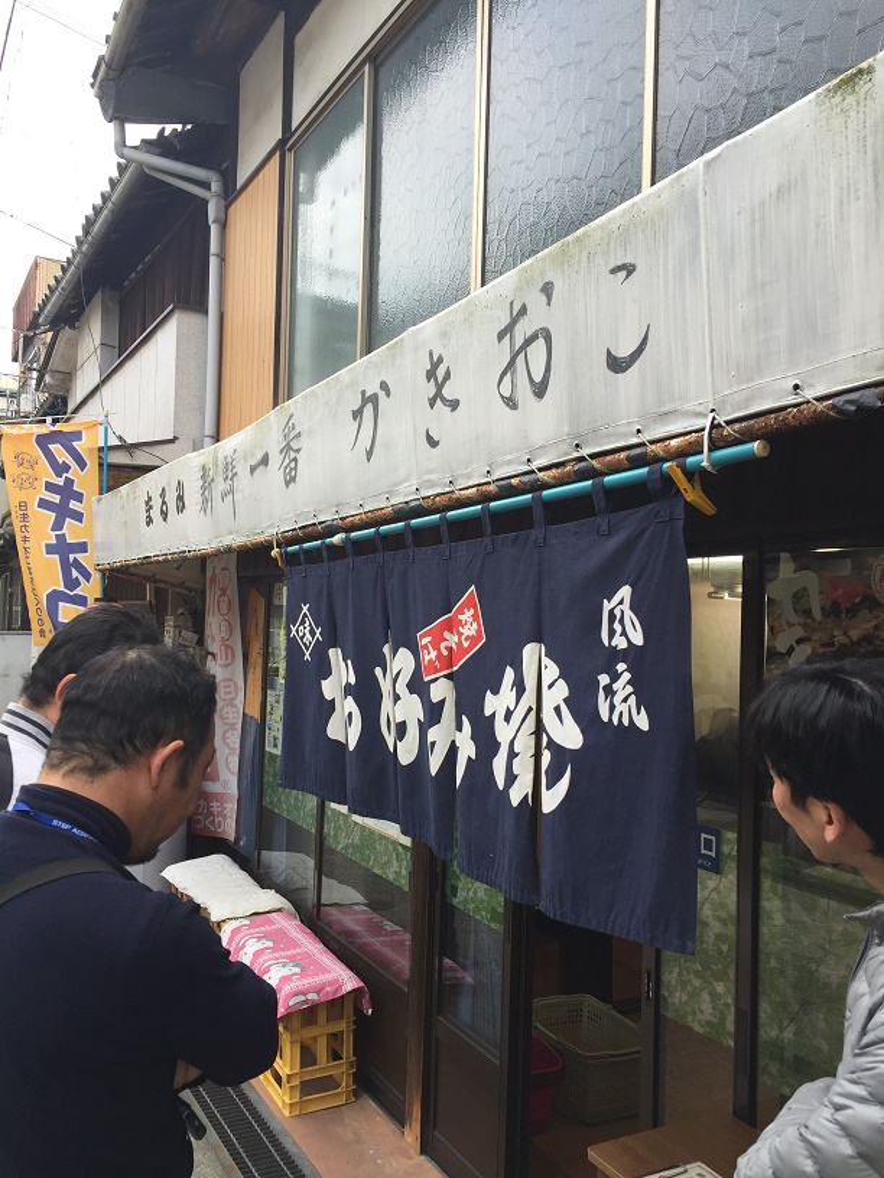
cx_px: 442
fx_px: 987
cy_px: 589
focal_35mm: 29
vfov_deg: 61.7
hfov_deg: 48.2
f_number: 2.2
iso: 32
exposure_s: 1/209
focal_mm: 4.15
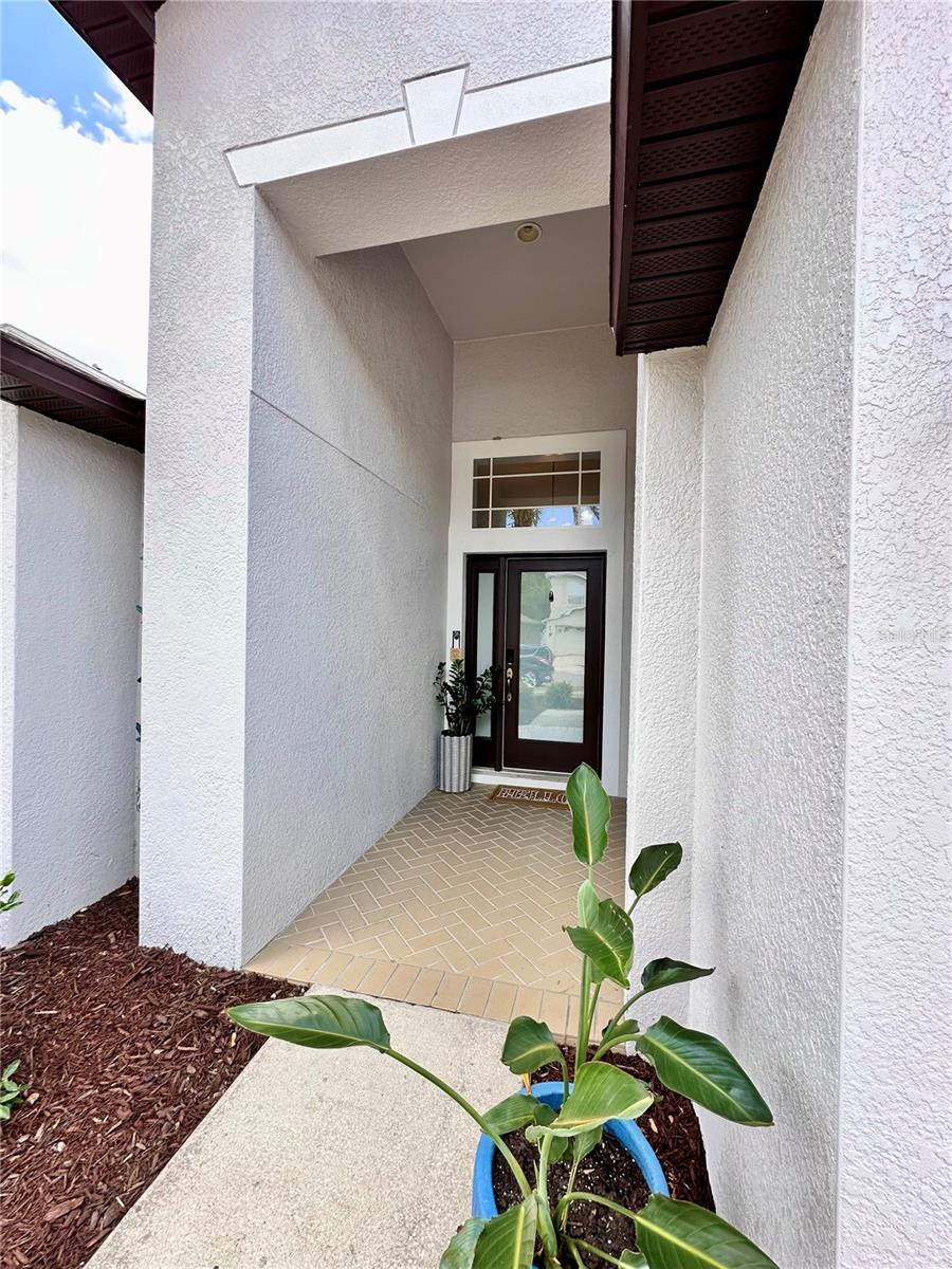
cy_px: 634
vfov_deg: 102.1
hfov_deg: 85.7
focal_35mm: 14
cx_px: 476
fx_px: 513
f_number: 2.2
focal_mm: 2.22
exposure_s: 1/165
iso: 40
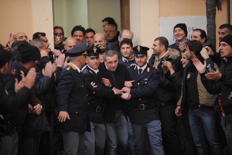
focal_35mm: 200
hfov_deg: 10.3
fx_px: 1288
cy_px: 78
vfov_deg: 6.9
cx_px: 116
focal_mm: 200
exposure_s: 1/80
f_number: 3.2
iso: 1600
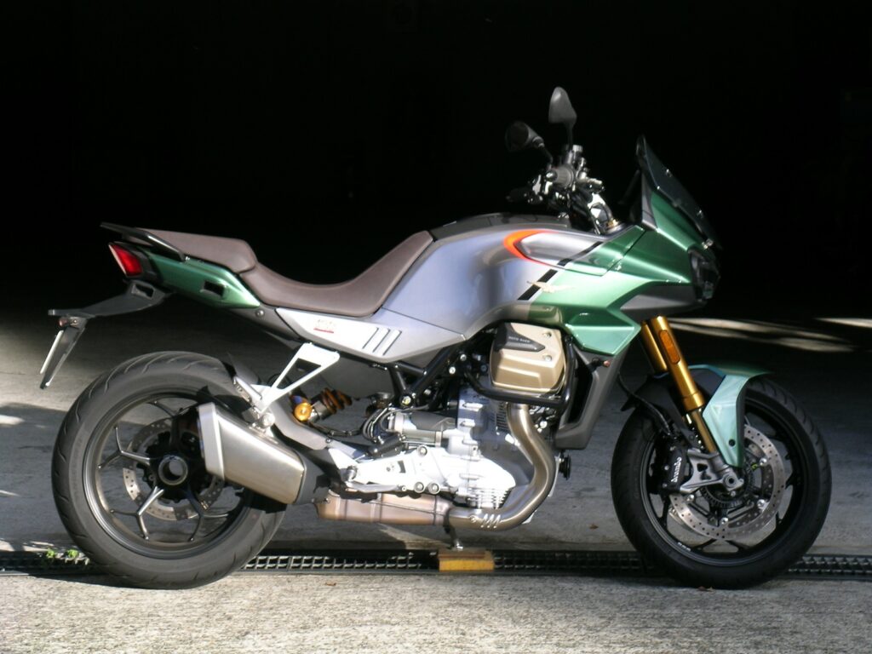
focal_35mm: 116
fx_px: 2922
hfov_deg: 17.0
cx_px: 436
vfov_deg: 12.8
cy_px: 327
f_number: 6.5
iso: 50
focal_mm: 24
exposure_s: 1/100
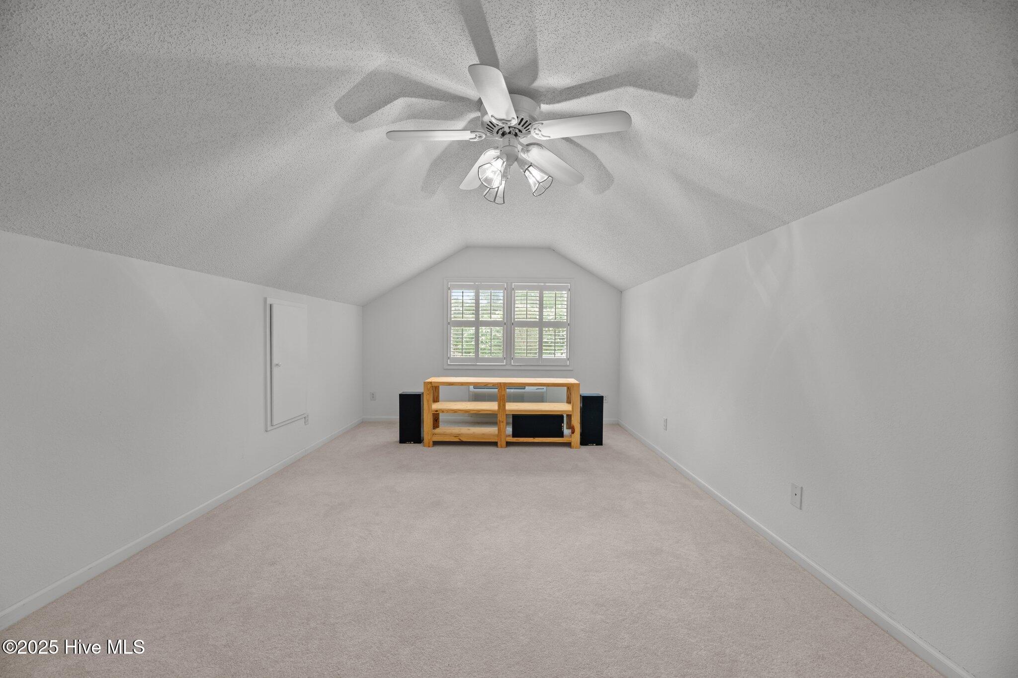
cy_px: 339
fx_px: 396
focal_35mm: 14
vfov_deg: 81.2
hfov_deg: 104.3
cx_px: 509
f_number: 9
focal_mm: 14
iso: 100
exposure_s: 1.6
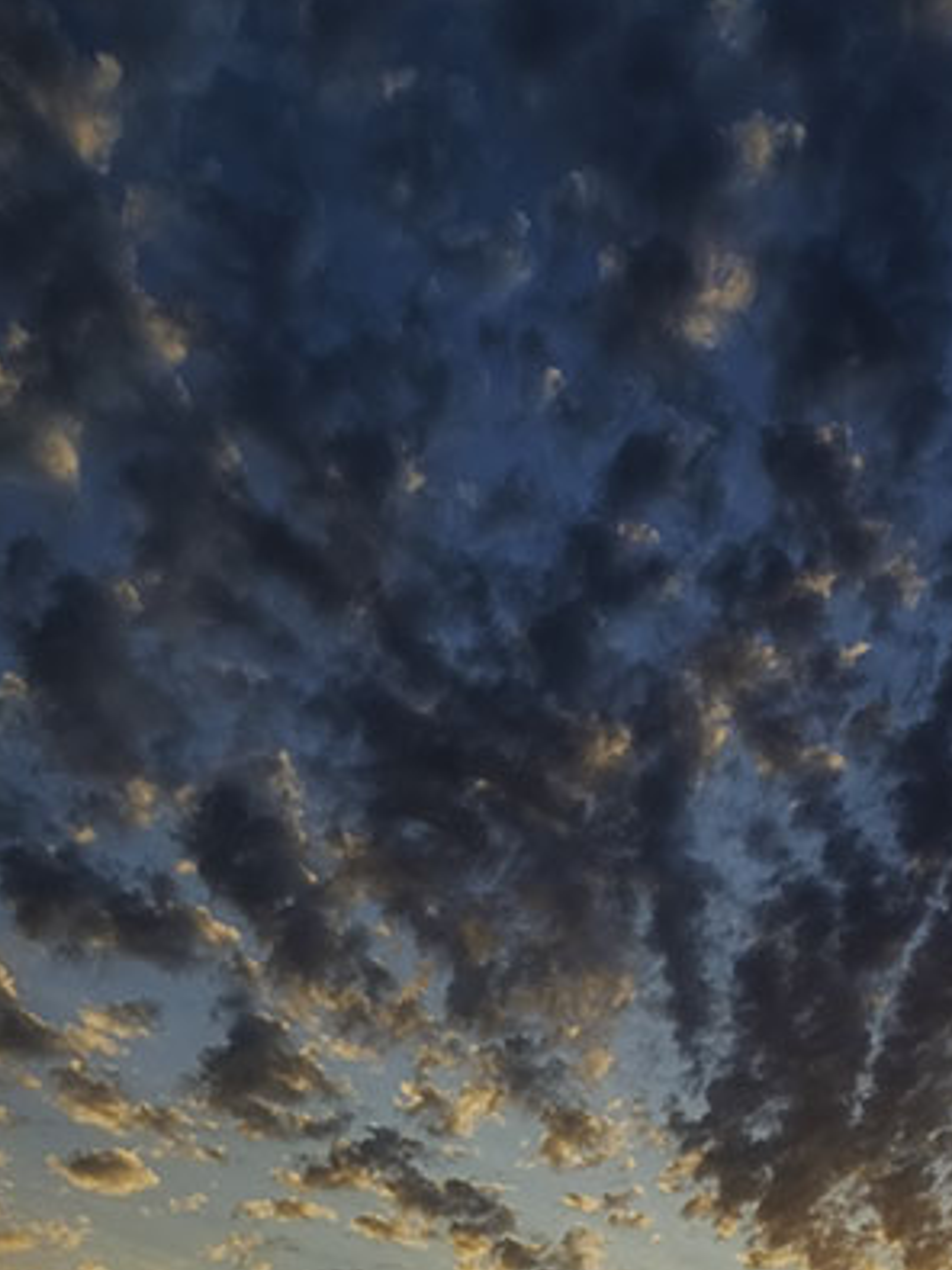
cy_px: 1730
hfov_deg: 33.0
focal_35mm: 42
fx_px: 1541
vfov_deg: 31.7
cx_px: 812
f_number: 10
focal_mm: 10
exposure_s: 1/15
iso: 400
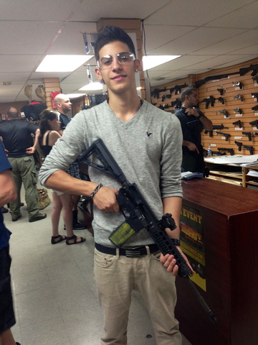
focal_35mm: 33
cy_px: 172
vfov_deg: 55.4
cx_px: 129
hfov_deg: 42.9
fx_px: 328
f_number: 2.4
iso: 80
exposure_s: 1/20
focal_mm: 4.13
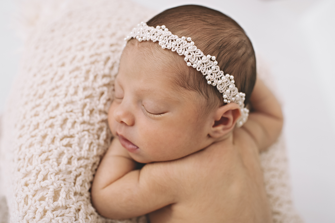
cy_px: 112
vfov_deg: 37.8
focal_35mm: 35
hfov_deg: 54.5
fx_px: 325
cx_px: 168
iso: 500
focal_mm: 35
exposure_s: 1/250
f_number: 3.5
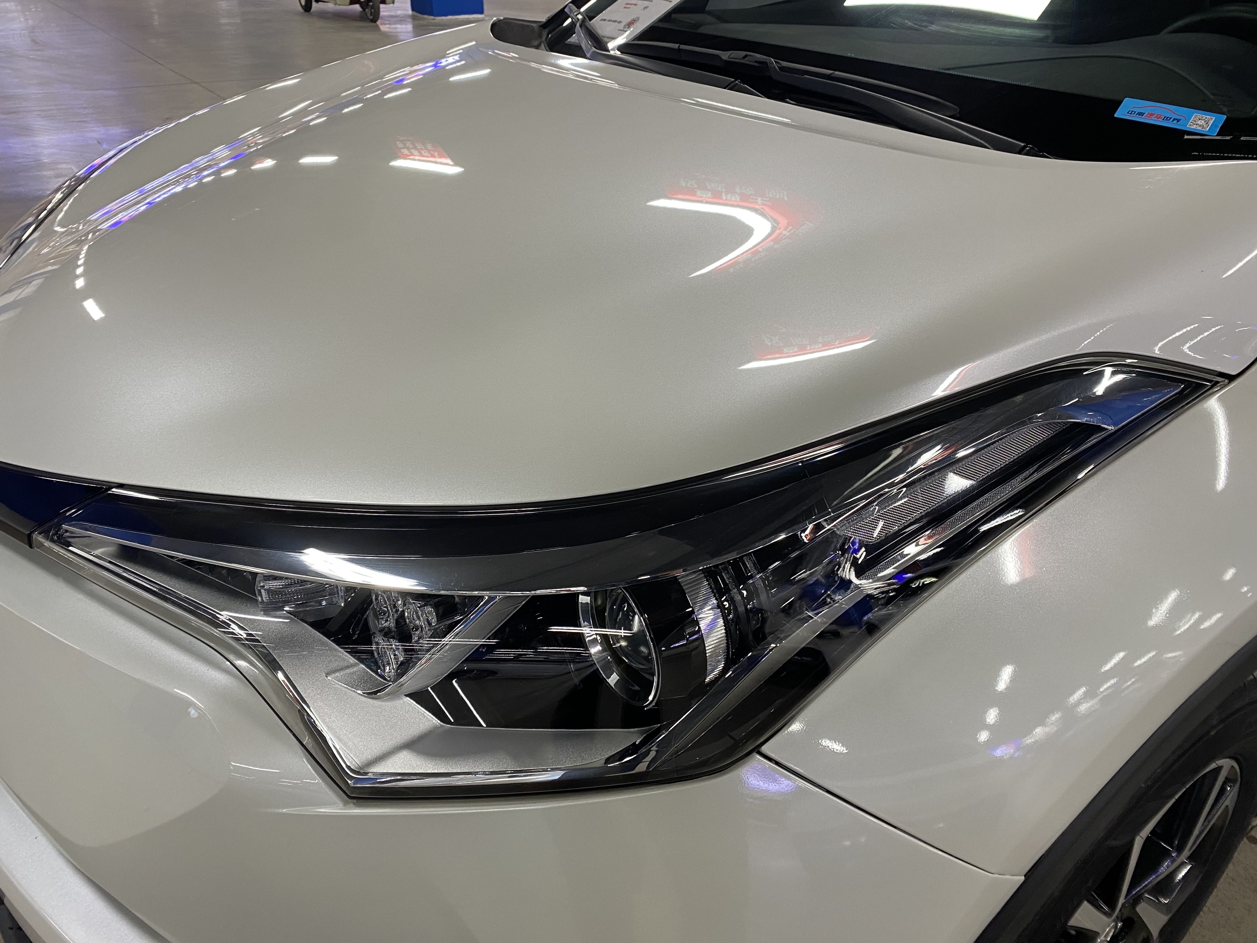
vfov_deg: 53.1
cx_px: 628
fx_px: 944
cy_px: 472
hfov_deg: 67.3
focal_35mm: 26
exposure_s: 1/50
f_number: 1.8
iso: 80
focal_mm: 4.25
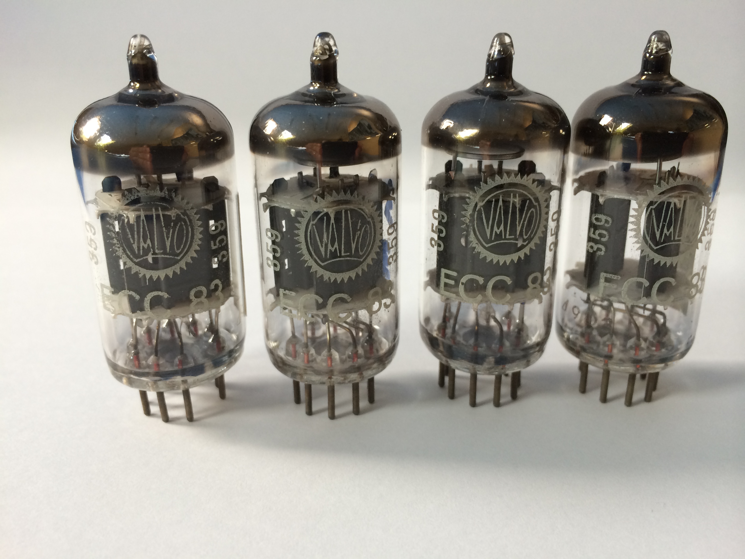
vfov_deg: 46.8
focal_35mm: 30
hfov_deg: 60.0
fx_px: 646
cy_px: 280
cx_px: 372
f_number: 2.2
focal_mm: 4.12
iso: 40
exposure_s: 1/40
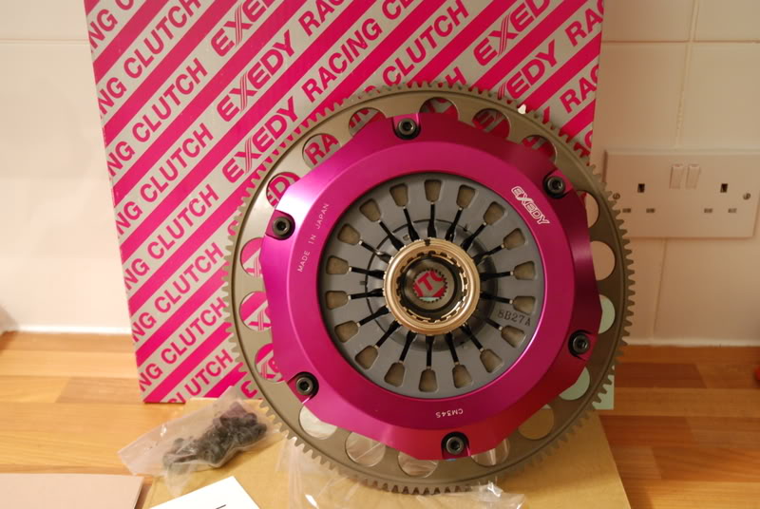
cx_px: 380
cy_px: 254
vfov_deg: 30.9
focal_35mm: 44
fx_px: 920
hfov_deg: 44.9
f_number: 4
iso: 1000
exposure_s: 1/10
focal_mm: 29
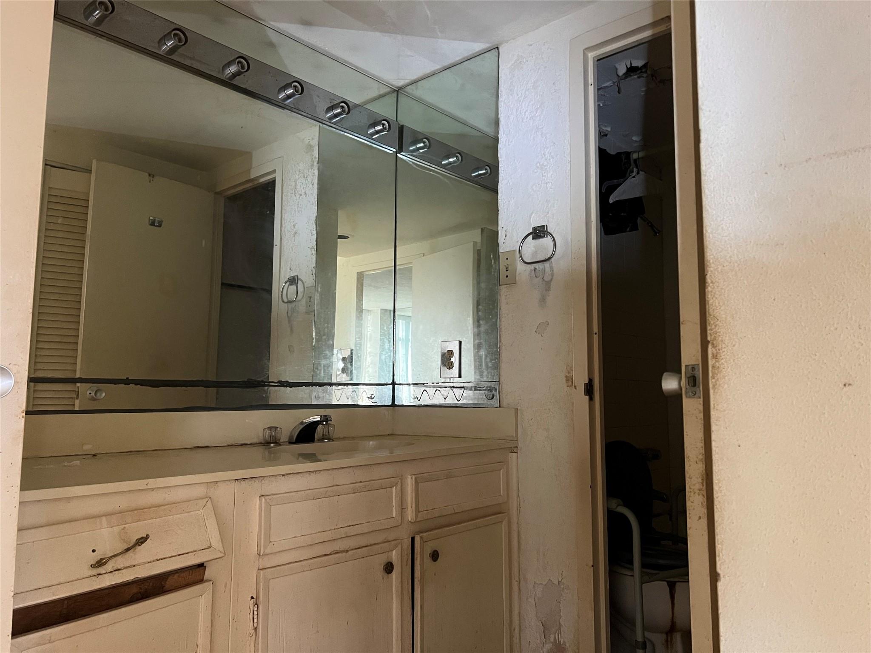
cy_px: 326
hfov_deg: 67.3
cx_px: 436
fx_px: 654
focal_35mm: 26
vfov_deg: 53.1
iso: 500
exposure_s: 1/60
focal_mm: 5.7
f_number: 1.5
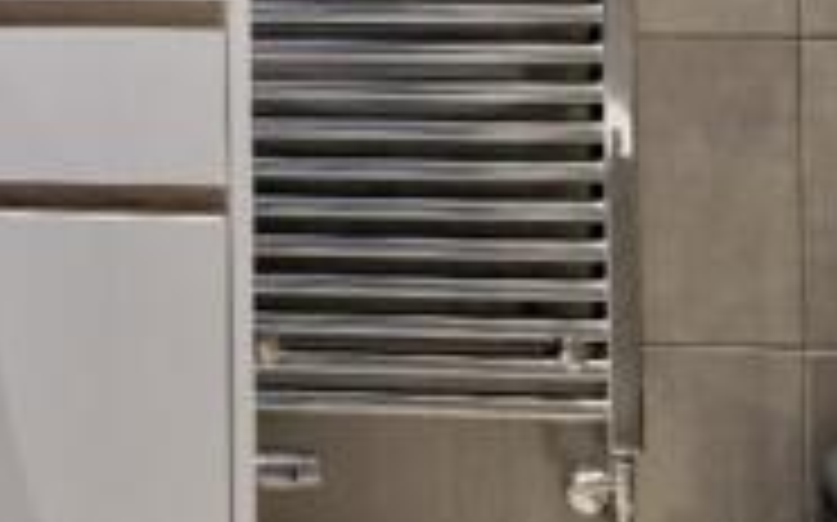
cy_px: -335
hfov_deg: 29.8
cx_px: -261
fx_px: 1231
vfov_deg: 19.6
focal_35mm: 54
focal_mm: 10
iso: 640
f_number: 4
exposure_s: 1/15
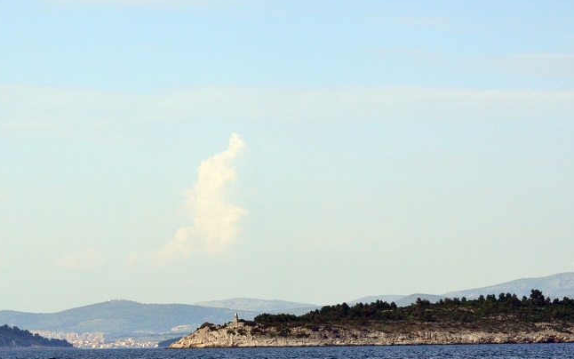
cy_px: 204
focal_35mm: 165
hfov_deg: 12.7
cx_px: 211
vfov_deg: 8.0
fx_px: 2582
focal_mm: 70
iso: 800
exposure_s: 1/6400
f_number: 4.5
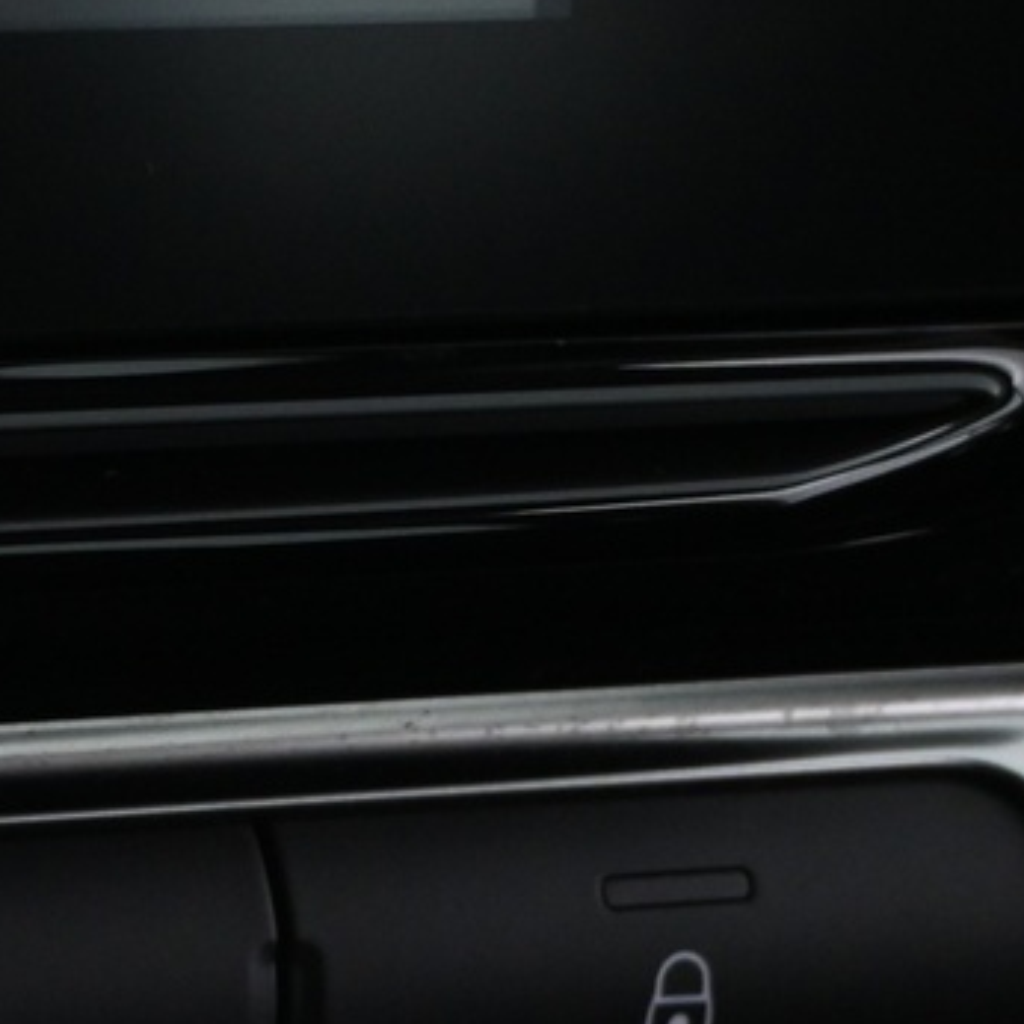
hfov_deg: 10.4
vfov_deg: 11.1
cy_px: 1216
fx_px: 5188
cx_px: -1033
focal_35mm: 155
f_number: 4.5
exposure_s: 1/20
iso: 1600
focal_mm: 26
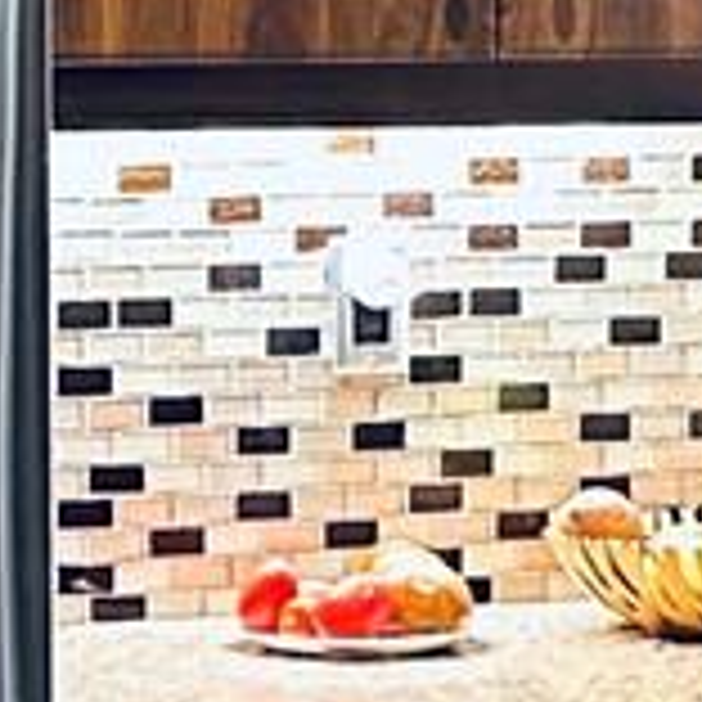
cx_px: 50
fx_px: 5002
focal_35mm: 218
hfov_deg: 8.0
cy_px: 536
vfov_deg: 8.0
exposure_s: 1/40
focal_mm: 6.86
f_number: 1.78
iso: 640
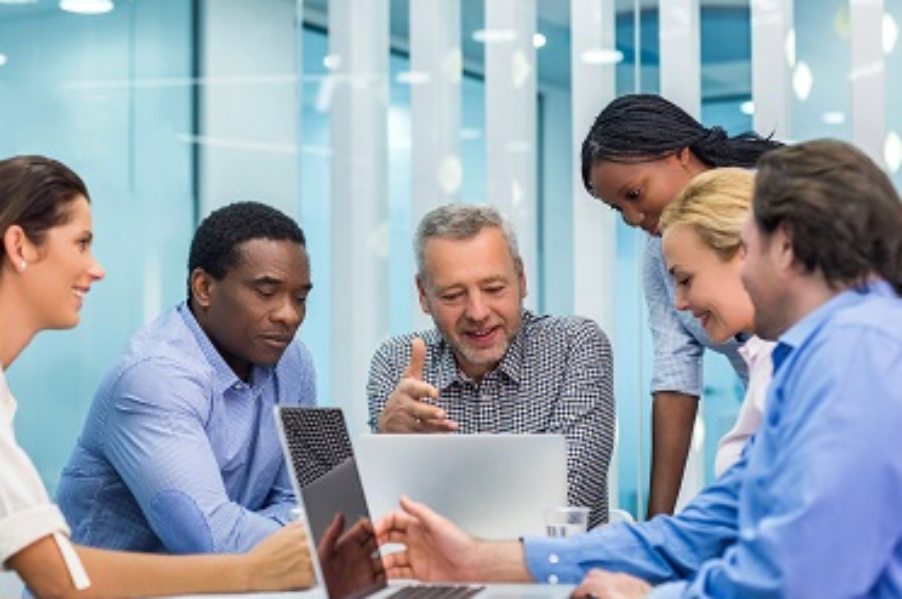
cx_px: 432
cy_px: 356
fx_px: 1852
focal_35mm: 74
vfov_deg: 18.4
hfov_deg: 27.4
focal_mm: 50
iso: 200
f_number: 2
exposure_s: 1/100
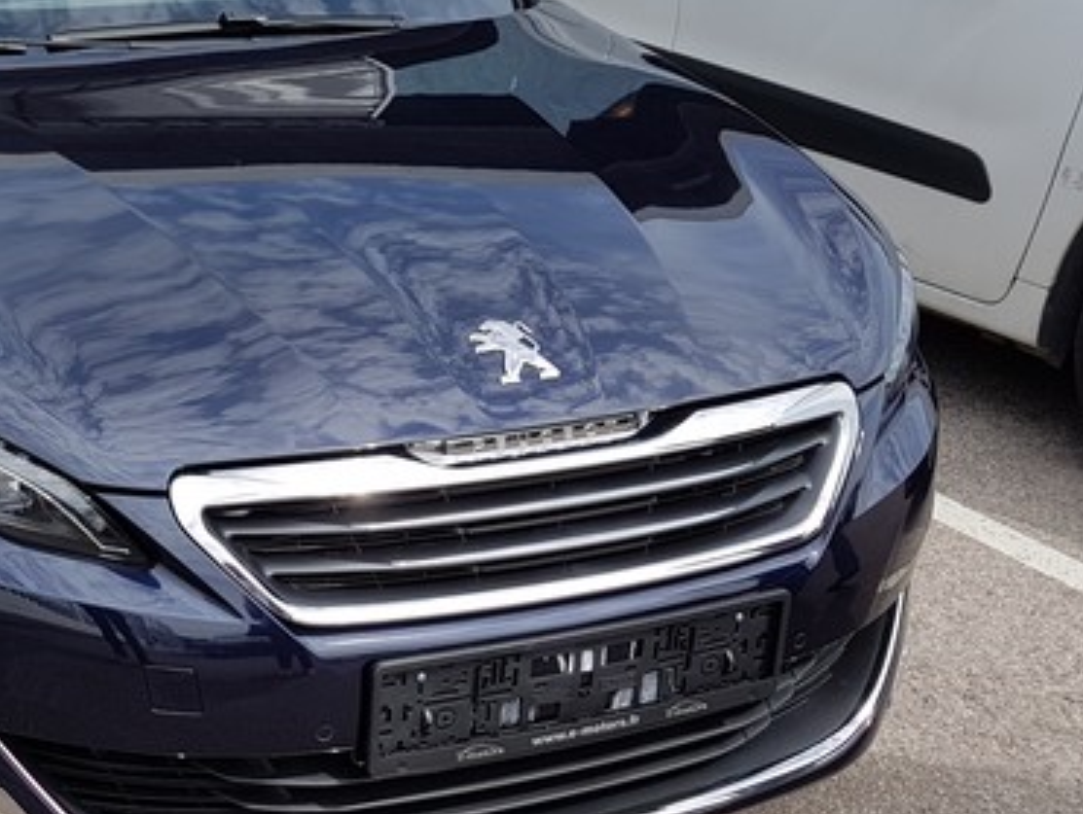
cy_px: 443
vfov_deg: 26.1
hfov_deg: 32.0
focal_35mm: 56
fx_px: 1754
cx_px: 38
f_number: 1.7
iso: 40
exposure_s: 1/1808
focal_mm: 4.2
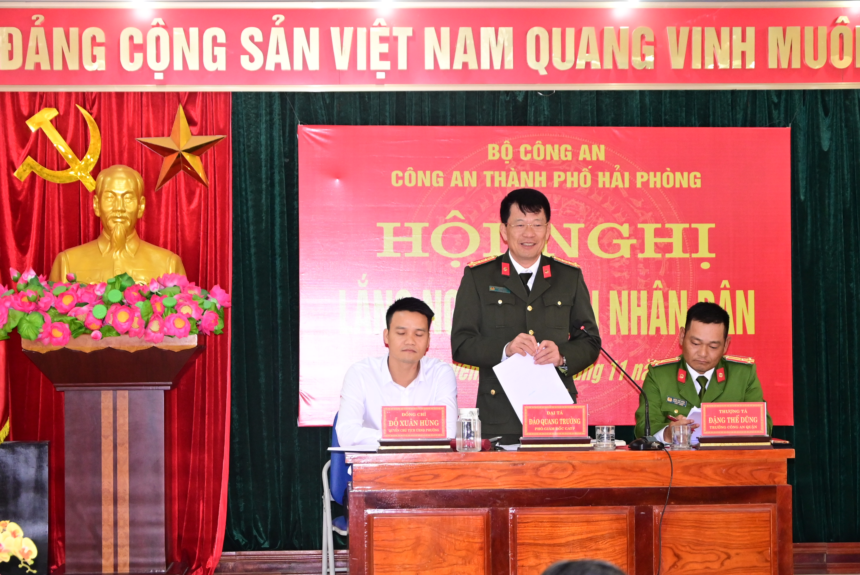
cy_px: 288
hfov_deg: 26.0
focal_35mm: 78
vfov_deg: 17.5
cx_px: 430
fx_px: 1865
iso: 3200
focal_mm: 52
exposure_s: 1/200
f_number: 5
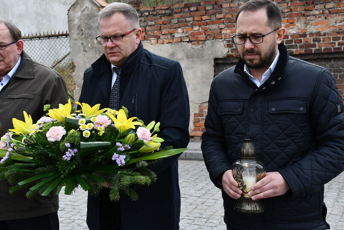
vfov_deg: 23.7
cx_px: 133
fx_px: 545
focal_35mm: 57
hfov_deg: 34.9
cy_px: 86
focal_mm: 30
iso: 200
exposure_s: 1/250
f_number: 8
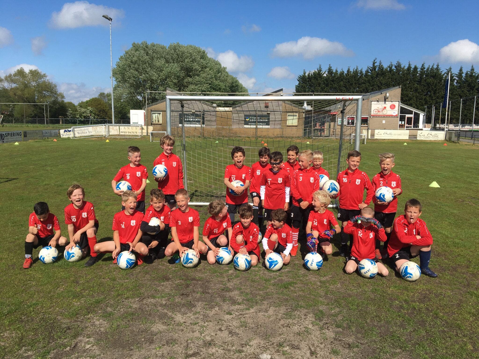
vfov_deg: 48.2
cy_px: 180
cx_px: 240
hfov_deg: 61.7
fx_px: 401
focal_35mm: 29
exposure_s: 1/2079
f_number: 2.2
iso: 25
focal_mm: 4.15
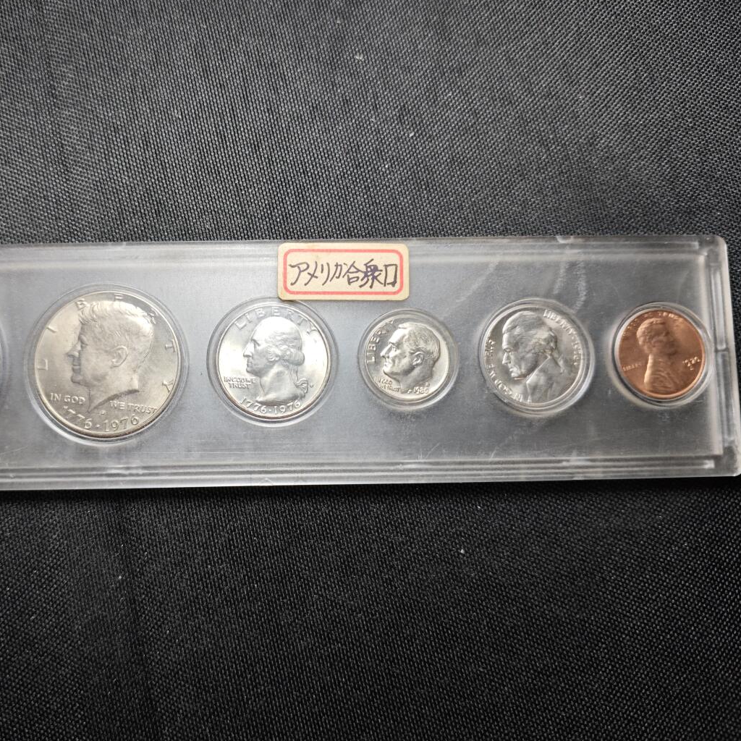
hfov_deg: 54.8
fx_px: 702
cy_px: 374
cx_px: 262
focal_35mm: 29
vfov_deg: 55.6
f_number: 1.6
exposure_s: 1/100
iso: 125
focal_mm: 5.84
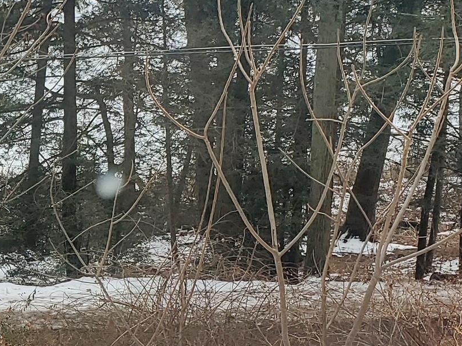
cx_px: -170
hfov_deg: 18.4
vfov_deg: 15.1
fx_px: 1308
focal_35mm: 98
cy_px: 194
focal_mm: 4.3
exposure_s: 1/399
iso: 50
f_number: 2.4
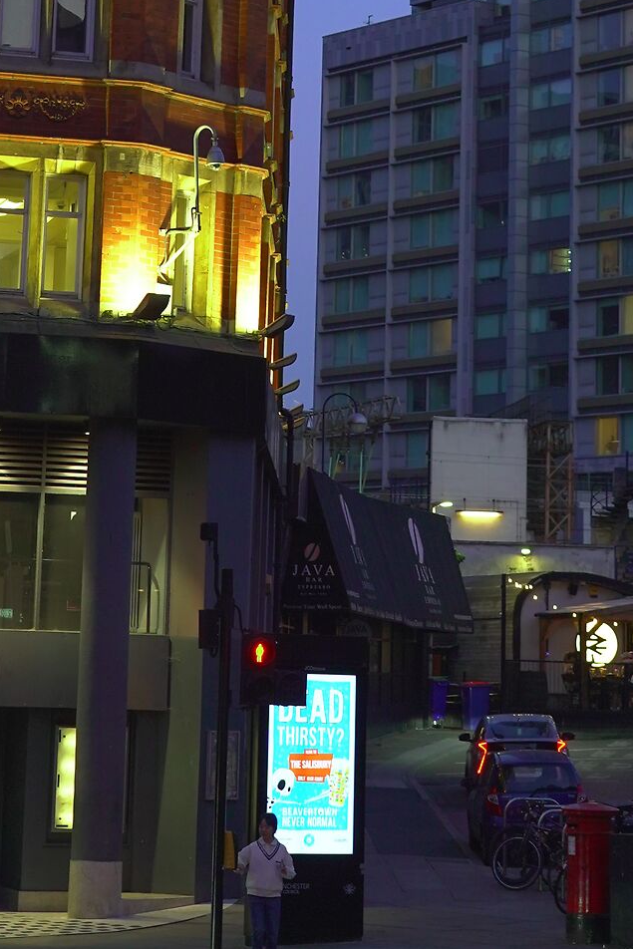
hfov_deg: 11.3
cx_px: 378
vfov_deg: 16.4
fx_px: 3190
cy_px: -108
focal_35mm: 121
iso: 1250
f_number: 5
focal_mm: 48
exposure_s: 1/60
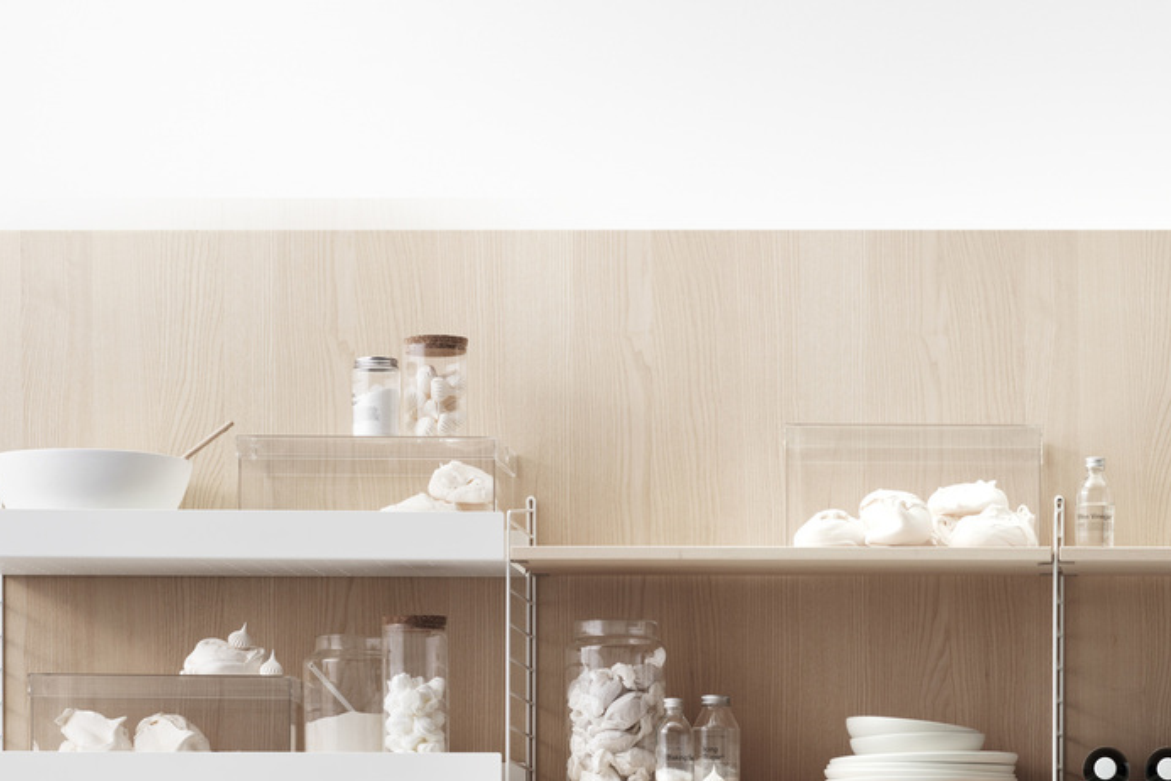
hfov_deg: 13.6
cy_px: 1001
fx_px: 4781
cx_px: 1332
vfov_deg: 9.2
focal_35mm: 147
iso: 100
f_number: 8
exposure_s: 1/90
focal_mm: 80
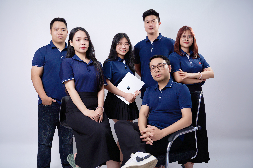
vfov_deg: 40.0
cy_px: 84
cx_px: 126
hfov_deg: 57.2
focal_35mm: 33
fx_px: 232
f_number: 4
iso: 200
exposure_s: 1/160
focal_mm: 33
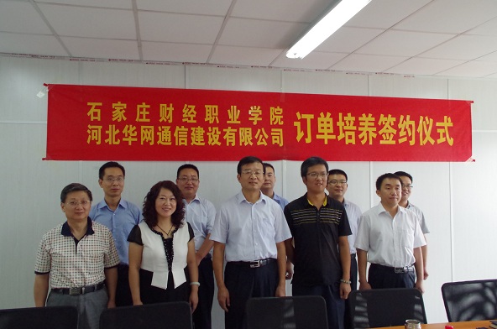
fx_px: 413
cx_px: 248
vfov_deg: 43.4
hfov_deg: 62.0
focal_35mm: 30
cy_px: 164
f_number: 11
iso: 3200
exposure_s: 1/80
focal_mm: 20
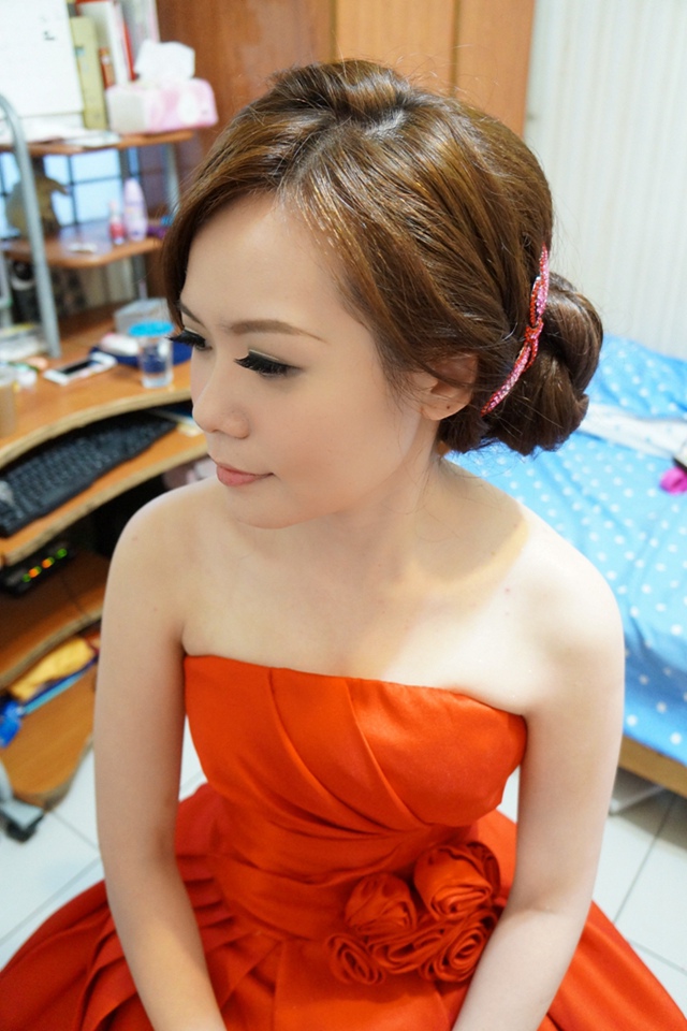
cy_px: 516
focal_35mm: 27
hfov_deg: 47.9
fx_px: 773
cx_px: 344
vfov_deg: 67.4
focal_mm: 18
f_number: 3.5
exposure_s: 1/50
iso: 3200
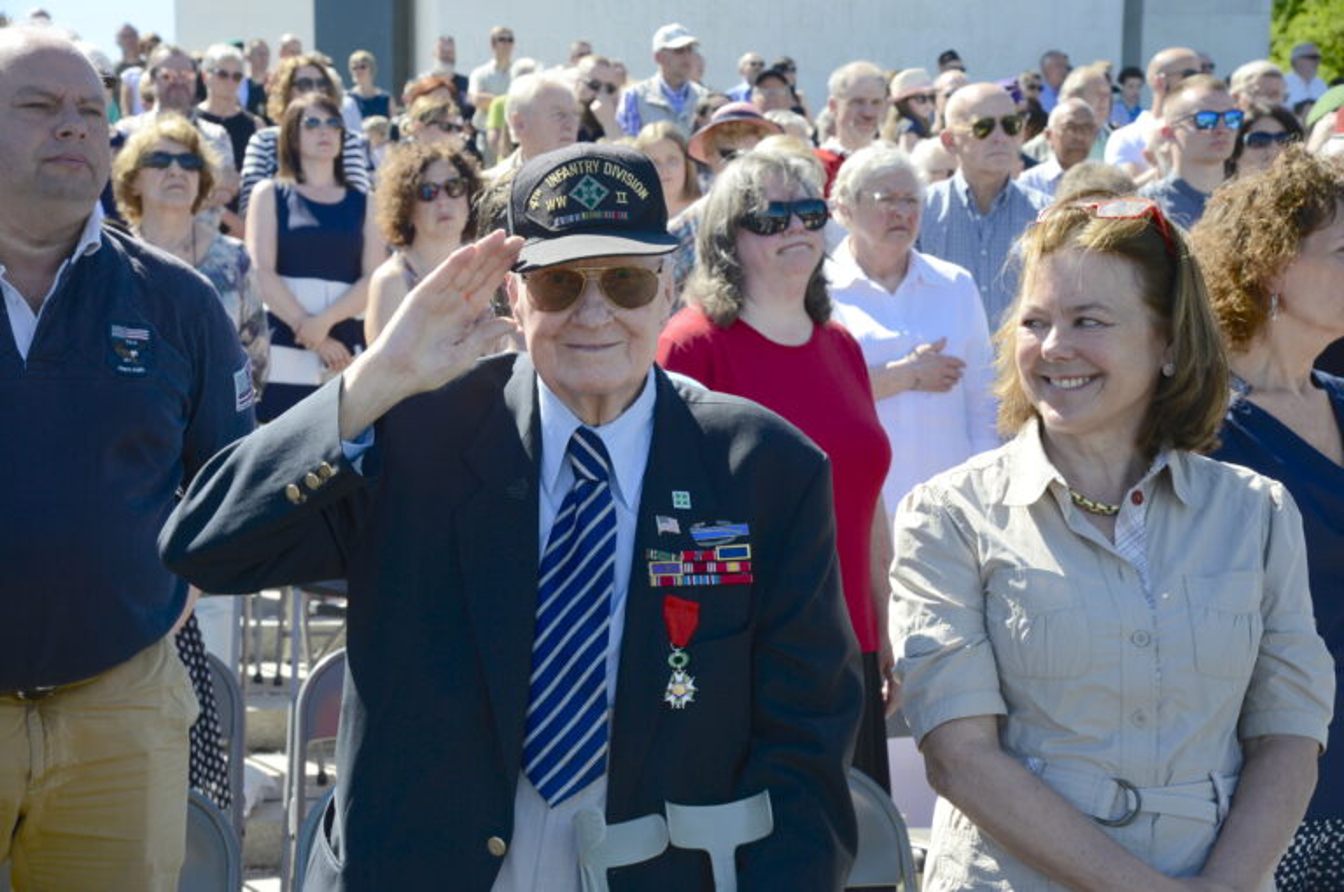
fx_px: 2796
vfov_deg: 18.1
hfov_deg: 27.0
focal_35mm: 75
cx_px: 672
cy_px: 446
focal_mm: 75
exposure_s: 1/160
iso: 320
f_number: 11
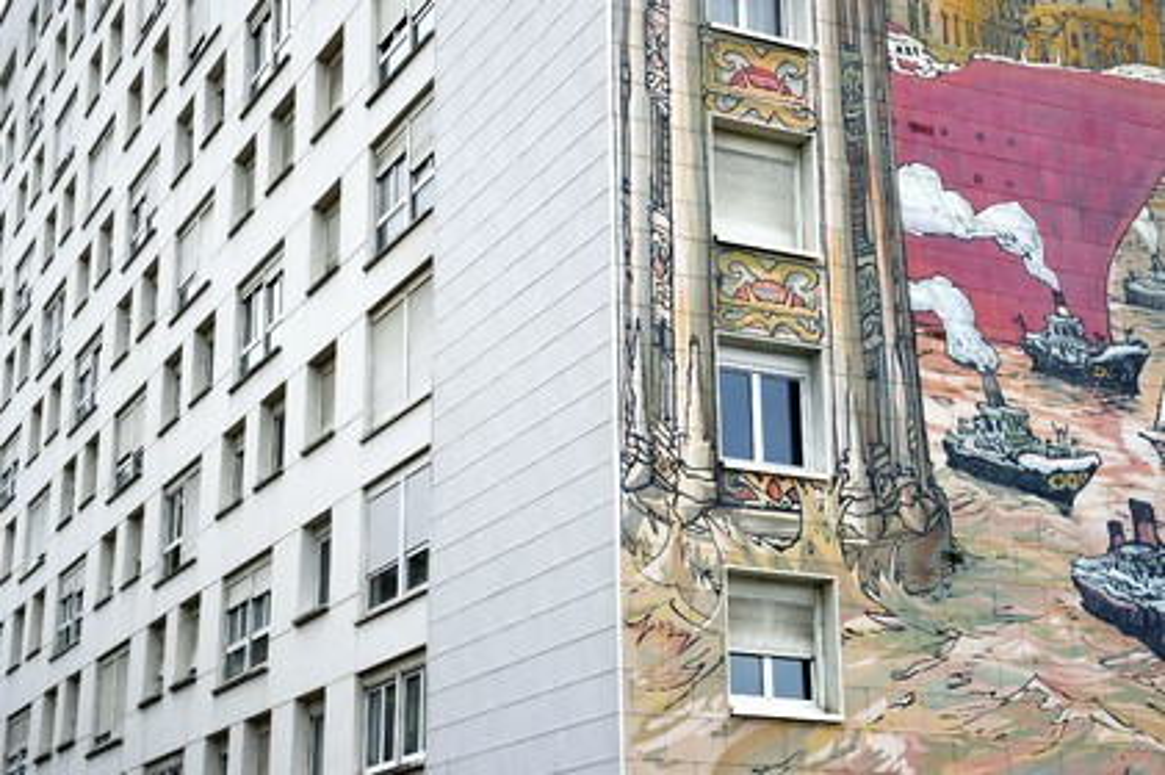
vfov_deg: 24.2
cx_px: 582
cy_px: 388
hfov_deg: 35.7
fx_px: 1811
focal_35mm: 56
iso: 400
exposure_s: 1/400
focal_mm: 56
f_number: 9
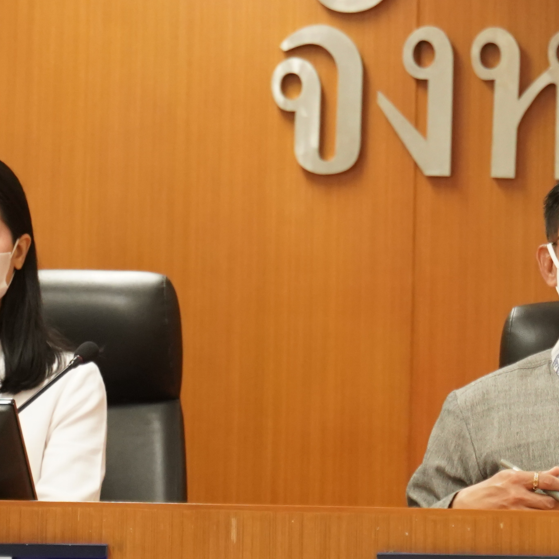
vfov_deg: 9.0
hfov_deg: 9.0
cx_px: 588
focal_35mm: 193
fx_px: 3526
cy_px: 10
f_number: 2.8
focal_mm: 52
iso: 2500
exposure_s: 1/320
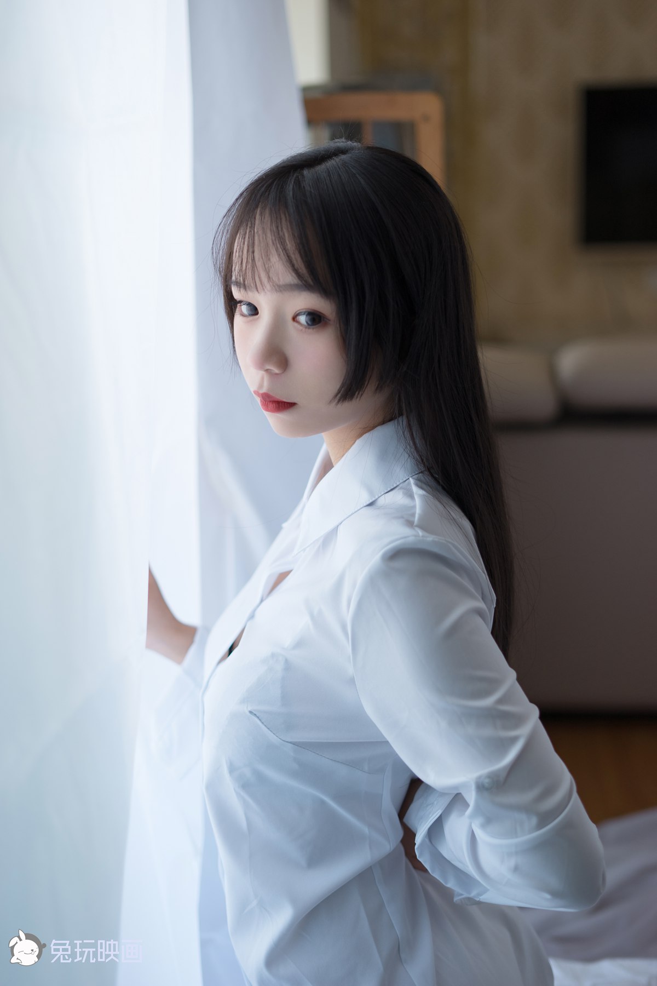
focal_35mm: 50
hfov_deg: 27.0
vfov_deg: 39.6
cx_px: 328
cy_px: 493
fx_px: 1369
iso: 100
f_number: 2.2
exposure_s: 1/80
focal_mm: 50
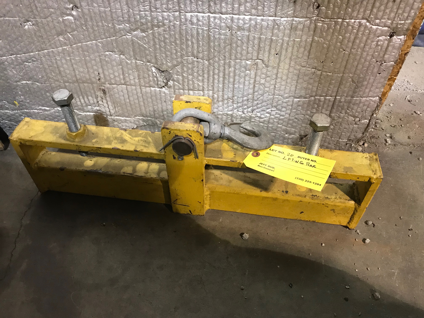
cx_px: 212
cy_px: 159
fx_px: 343
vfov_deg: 49.7
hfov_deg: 63.4
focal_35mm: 28
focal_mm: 3.99
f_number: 1.8
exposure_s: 1/13
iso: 100
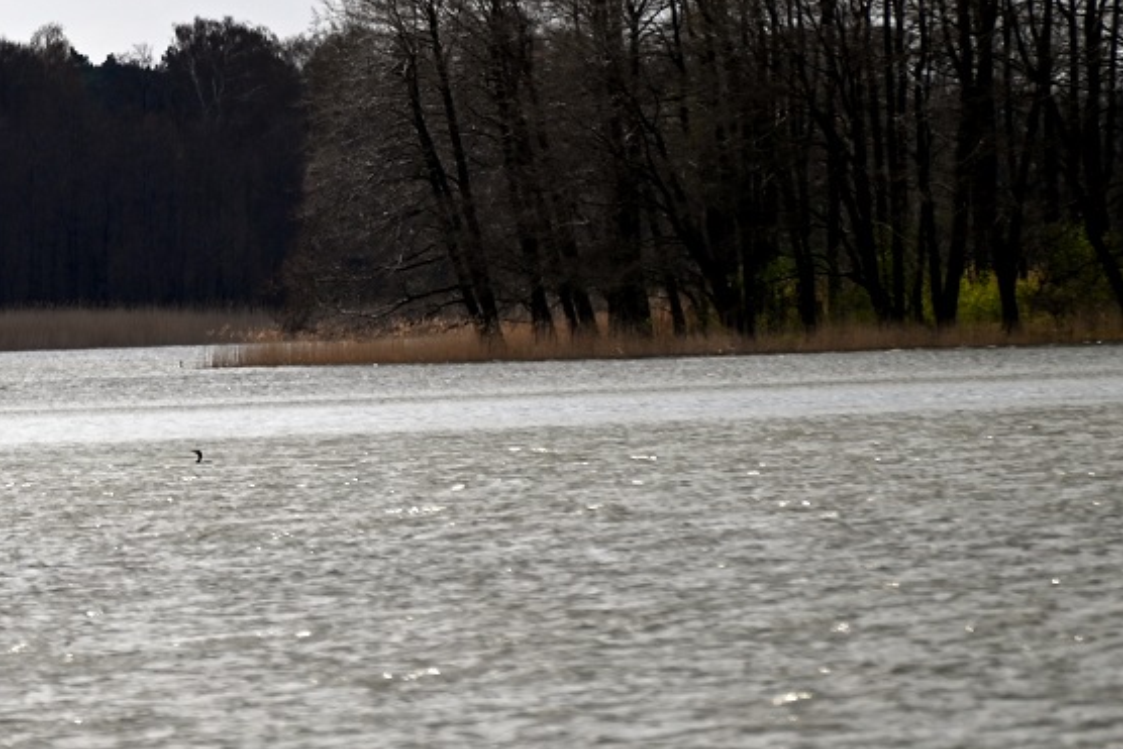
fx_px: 25273
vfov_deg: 1.7
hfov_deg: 2.5
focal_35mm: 810
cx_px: -366
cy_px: -68
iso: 110
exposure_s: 1/1000
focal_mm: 300
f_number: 5.6
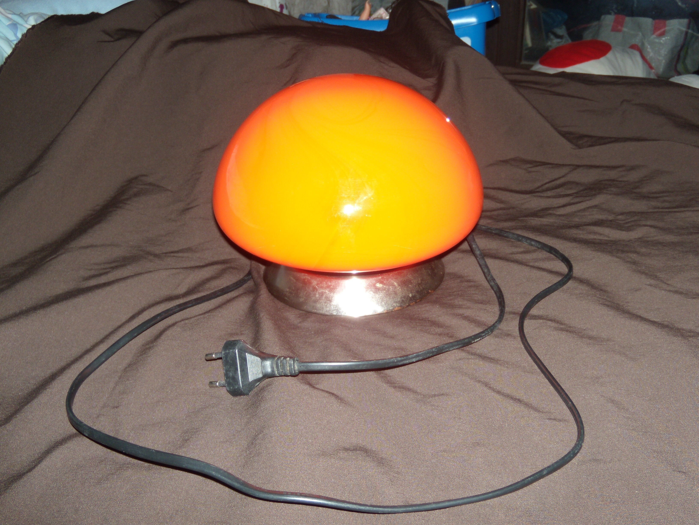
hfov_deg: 51.4
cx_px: 350
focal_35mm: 36
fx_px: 727
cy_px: 262
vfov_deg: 39.7
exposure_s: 1/30
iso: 80
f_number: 3.6
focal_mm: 6.4
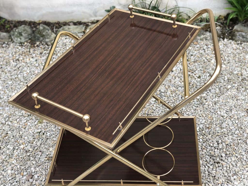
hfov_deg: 36.8
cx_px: 124
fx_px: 373
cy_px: 93
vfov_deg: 28.0
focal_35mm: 52
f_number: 2.4
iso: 25
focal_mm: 6
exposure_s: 1/120
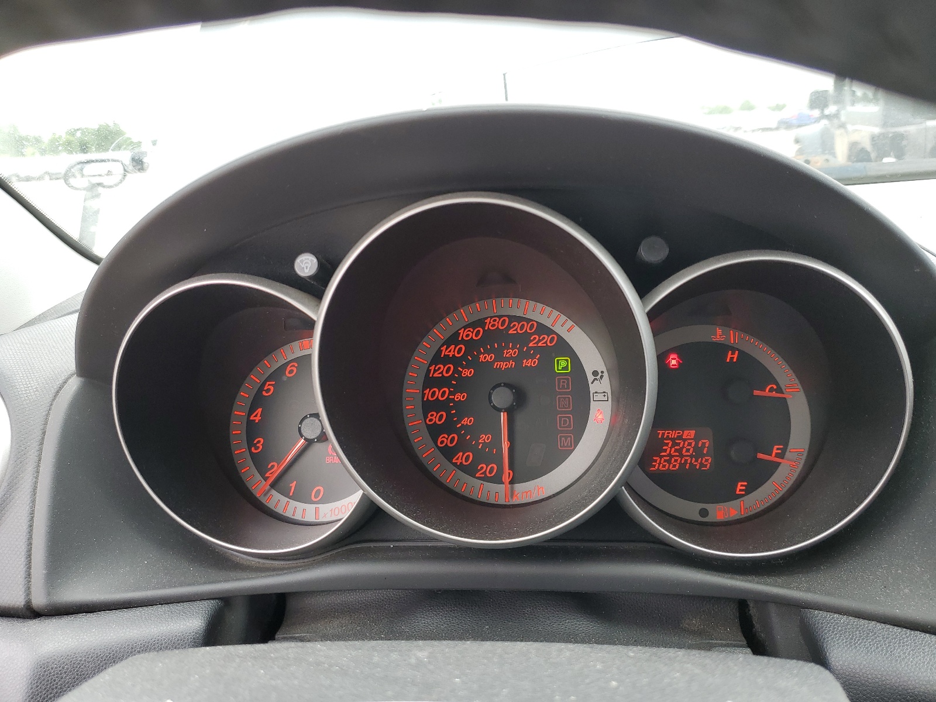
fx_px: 703
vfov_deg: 53.1
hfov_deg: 67.3
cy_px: 351
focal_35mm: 26
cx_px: 468
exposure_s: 1/132
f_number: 1.5
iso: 50
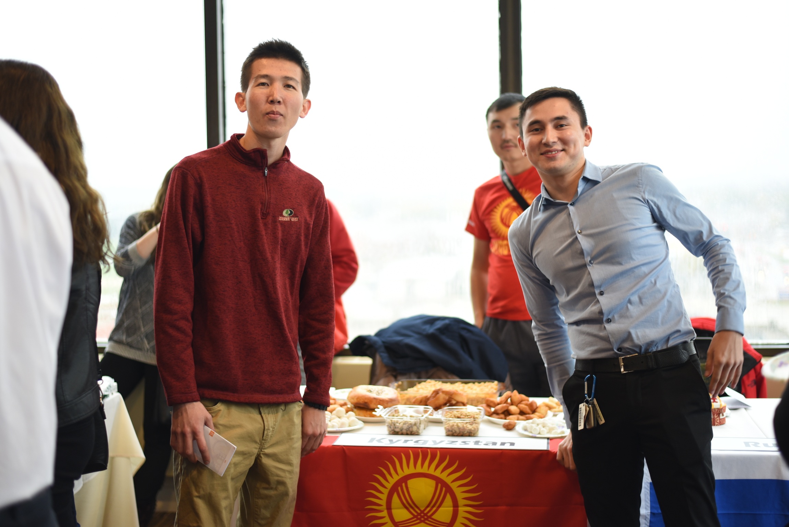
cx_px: 394
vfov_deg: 27.0
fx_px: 1096
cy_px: 264
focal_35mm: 50
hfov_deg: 39.6
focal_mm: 50
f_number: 1.8
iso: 500
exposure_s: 1/100
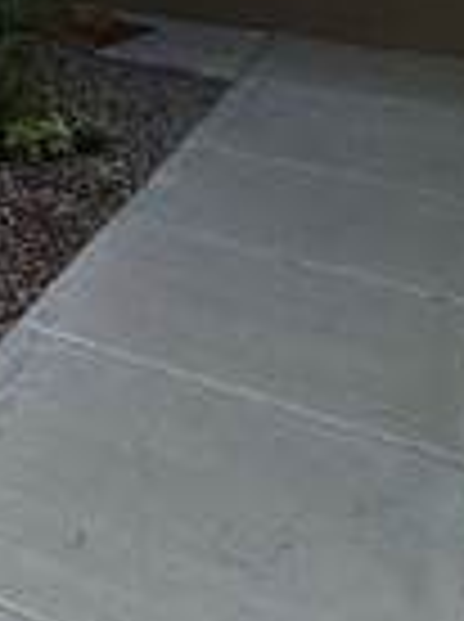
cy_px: -387
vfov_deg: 20.3
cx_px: -626
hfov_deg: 13.8
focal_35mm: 78
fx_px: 1398
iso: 40
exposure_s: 1/109
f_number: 2.2
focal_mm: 2.22
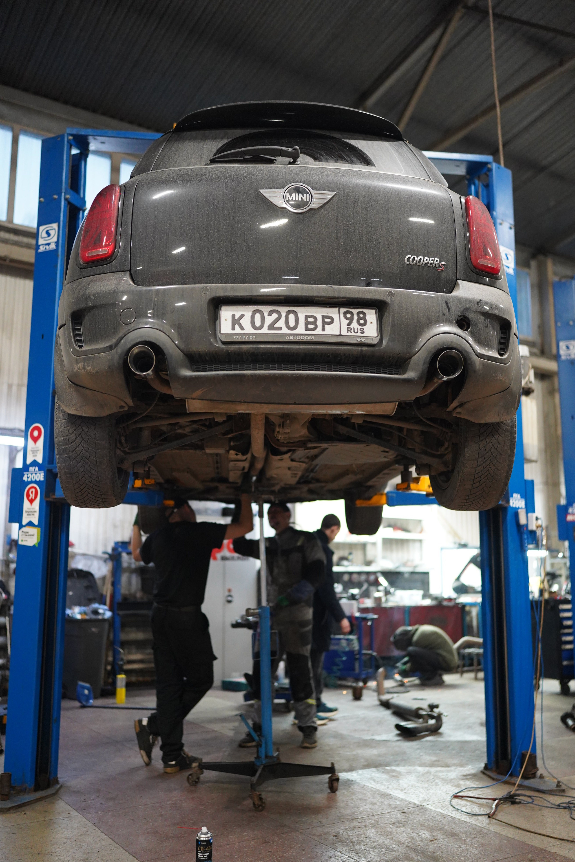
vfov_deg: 54.4
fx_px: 838
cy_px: 431
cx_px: 288
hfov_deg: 37.9
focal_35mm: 35
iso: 2500
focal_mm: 35
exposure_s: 1/125
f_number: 1.4
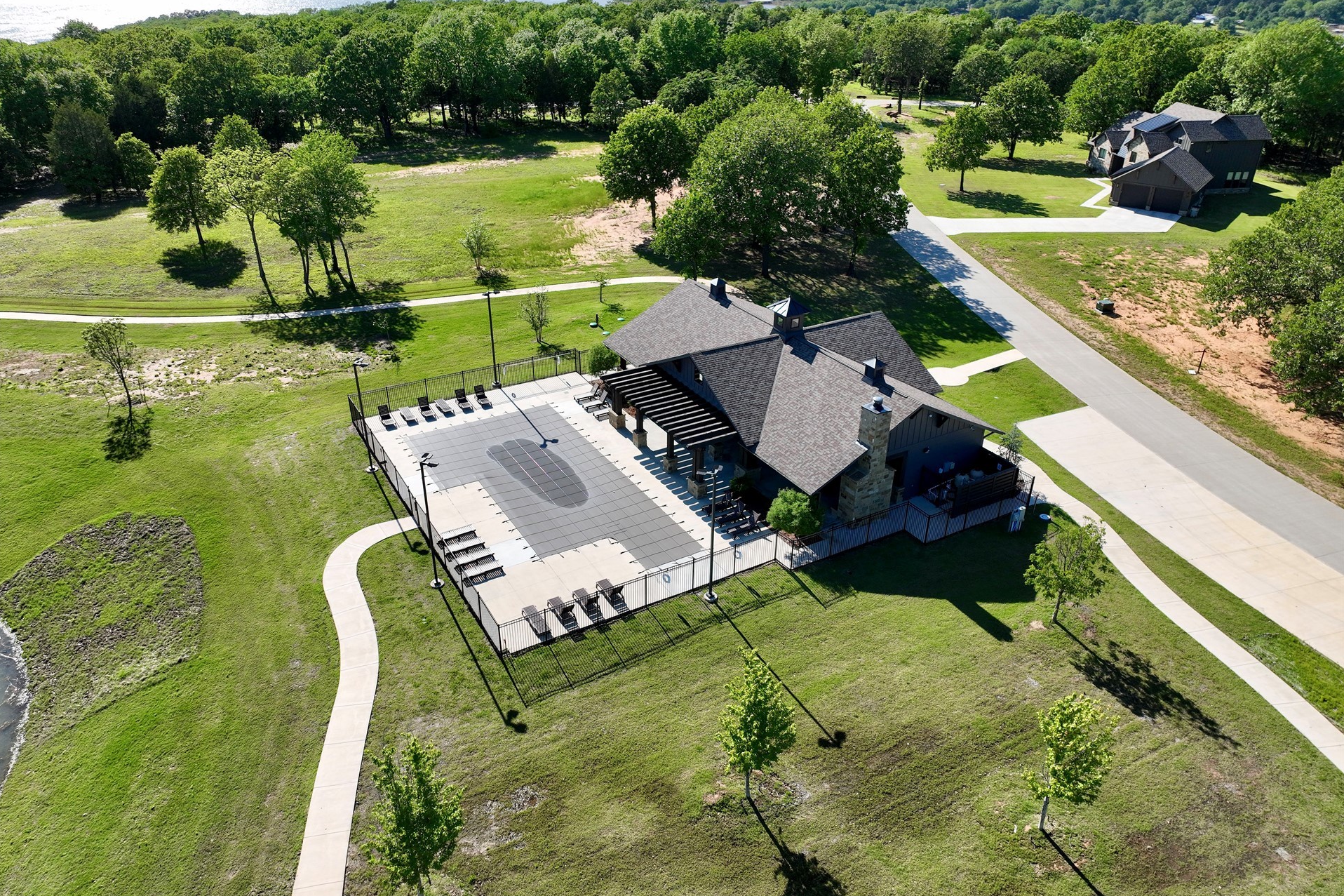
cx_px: 672
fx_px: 933
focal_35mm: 25
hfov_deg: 71.5
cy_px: 453
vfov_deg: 51.3
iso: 200
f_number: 2.8
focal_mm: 12.29
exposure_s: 1/2000
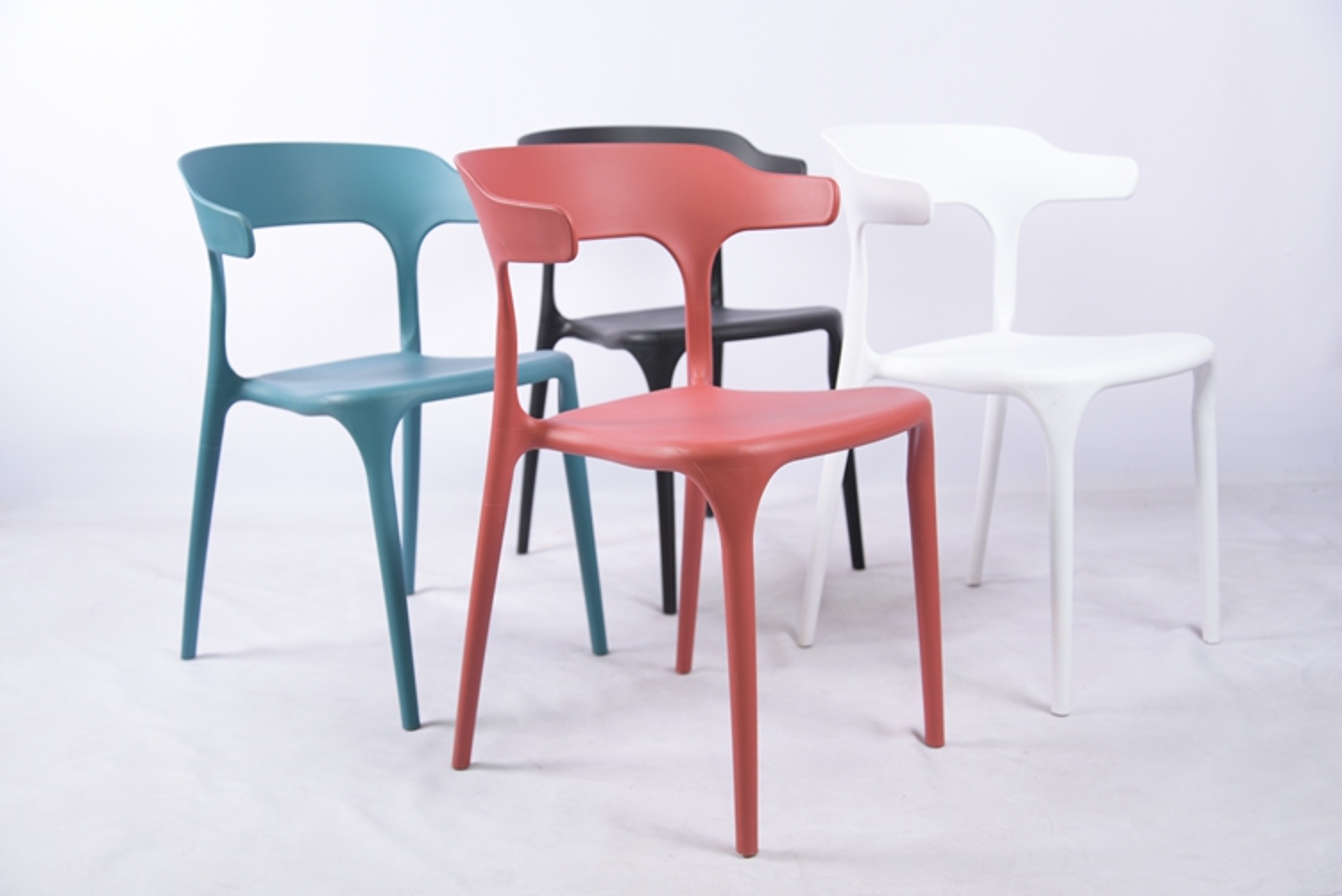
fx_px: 1641
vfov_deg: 30.6
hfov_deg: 44.5
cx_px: 671
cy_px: 448
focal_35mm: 44
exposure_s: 1/8
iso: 125
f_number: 4.2
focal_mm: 44
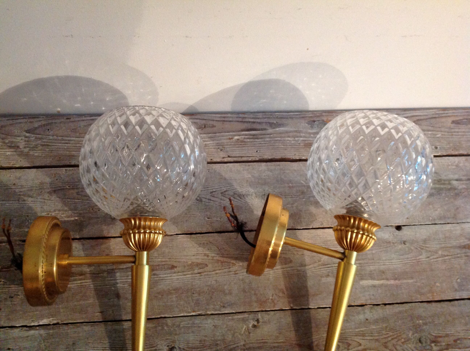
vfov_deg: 40.6
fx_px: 475
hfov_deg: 52.7
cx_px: 235
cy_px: 176
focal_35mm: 35
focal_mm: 4.28
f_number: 2.4
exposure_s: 1/17
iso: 320
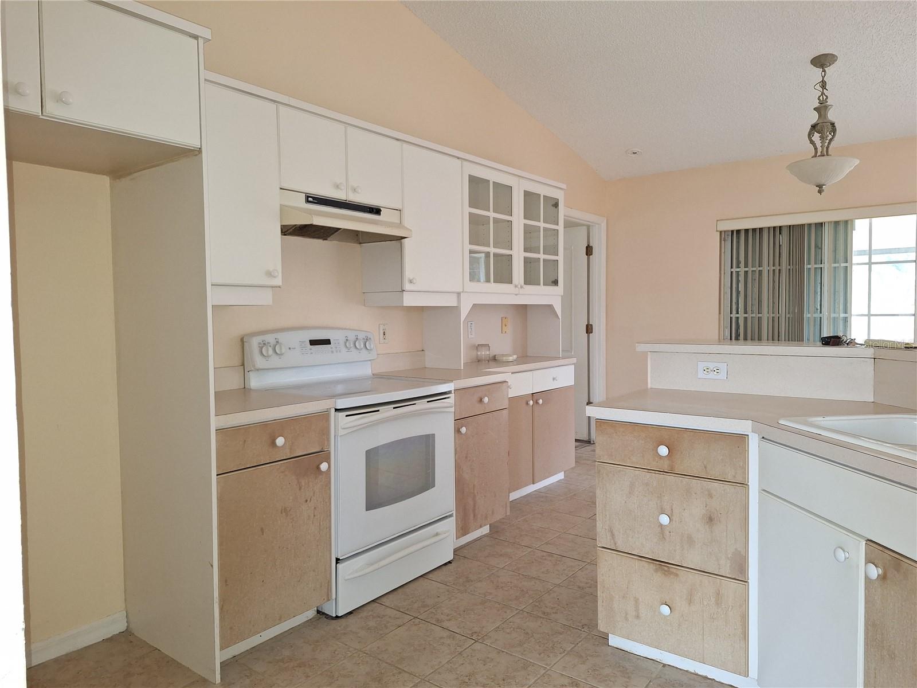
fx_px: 609
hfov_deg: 73.9
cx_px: 458
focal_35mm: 23
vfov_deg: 58.9
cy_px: 344
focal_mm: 5.54
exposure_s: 1/30
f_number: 1.8
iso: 250
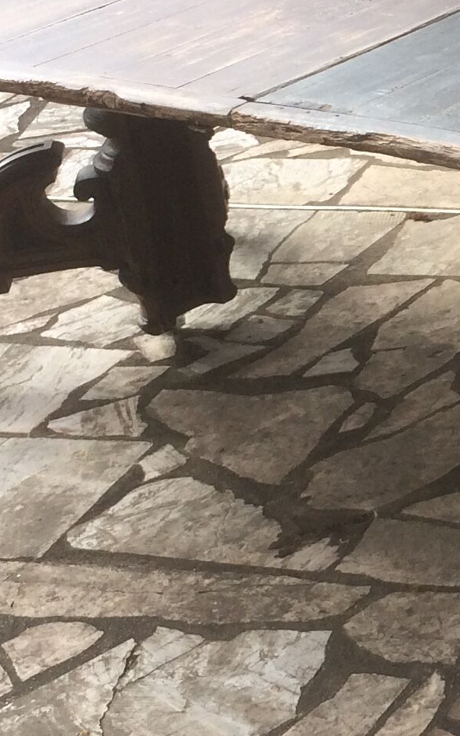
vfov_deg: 19.6
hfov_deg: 11.7
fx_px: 2126
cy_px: 239
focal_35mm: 106
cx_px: 717
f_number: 2.2
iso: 32
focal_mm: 4.15
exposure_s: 1/760
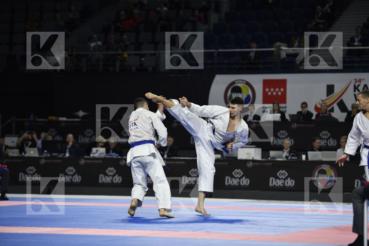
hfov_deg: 15.2
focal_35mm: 135
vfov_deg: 10.2
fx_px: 1384
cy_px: 123
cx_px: 184
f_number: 2.8
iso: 800
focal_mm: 135
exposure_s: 1/800
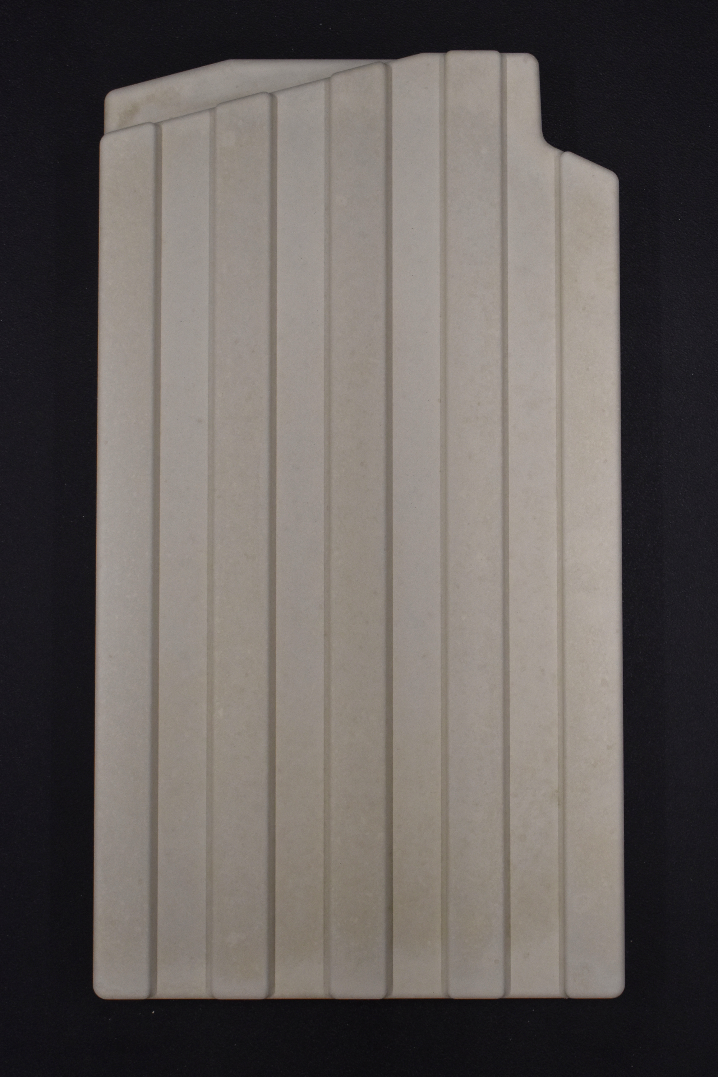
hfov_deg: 25.0
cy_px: 538
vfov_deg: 36.9
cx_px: 359
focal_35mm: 54
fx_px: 1616
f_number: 4.8
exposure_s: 1/250
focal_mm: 36
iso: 560
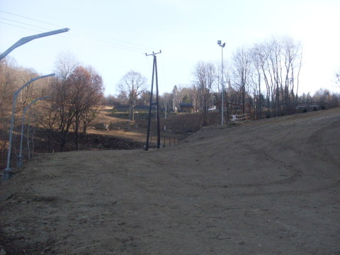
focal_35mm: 38
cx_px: 170
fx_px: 373
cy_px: 128
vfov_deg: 37.7
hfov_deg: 49.0
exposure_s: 1/500
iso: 80
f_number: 2.8
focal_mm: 6.3
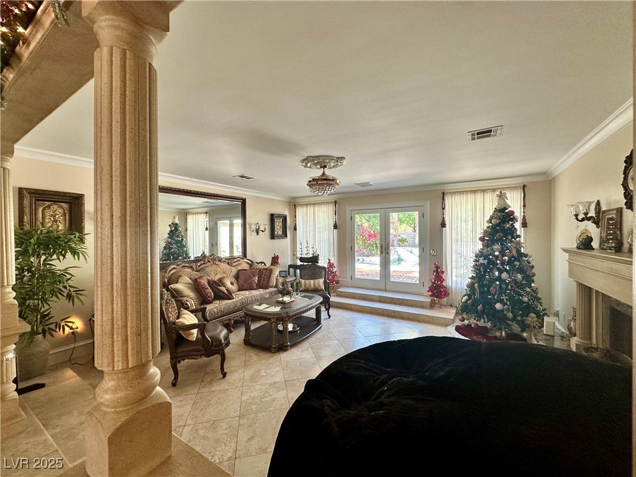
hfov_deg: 102.1
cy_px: 238
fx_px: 257
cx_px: 318
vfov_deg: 85.7
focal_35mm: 14
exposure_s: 1/120
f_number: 2.2
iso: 125
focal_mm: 2.22
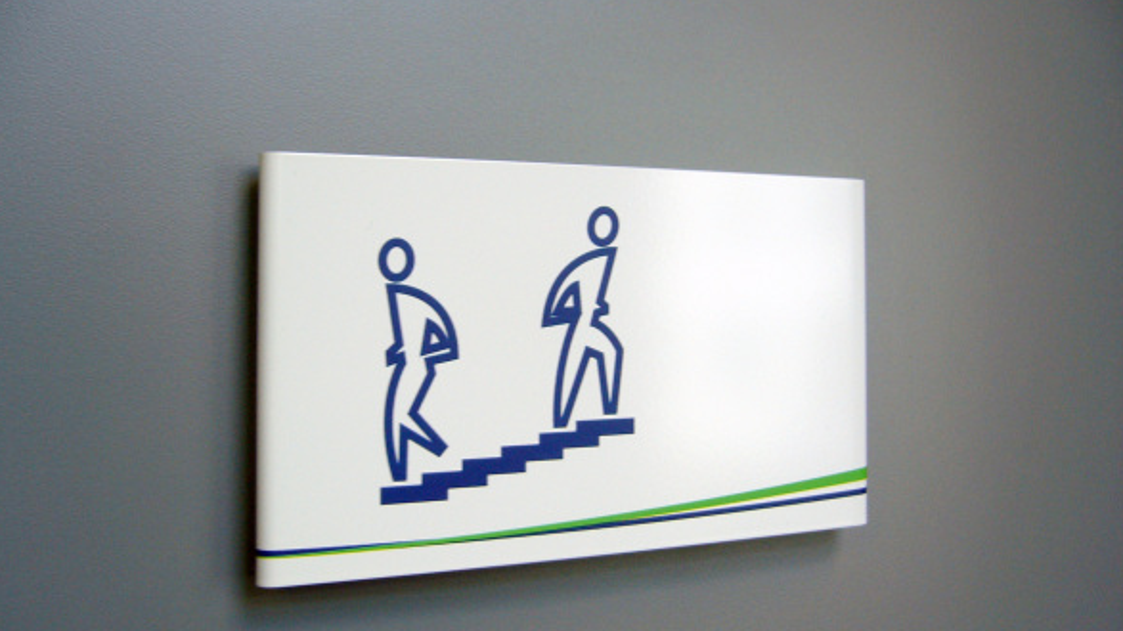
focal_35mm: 39
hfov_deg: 51.6
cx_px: 564
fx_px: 1161
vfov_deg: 30.4
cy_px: 342
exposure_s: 1/30
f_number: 2.8
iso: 80
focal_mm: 5.8
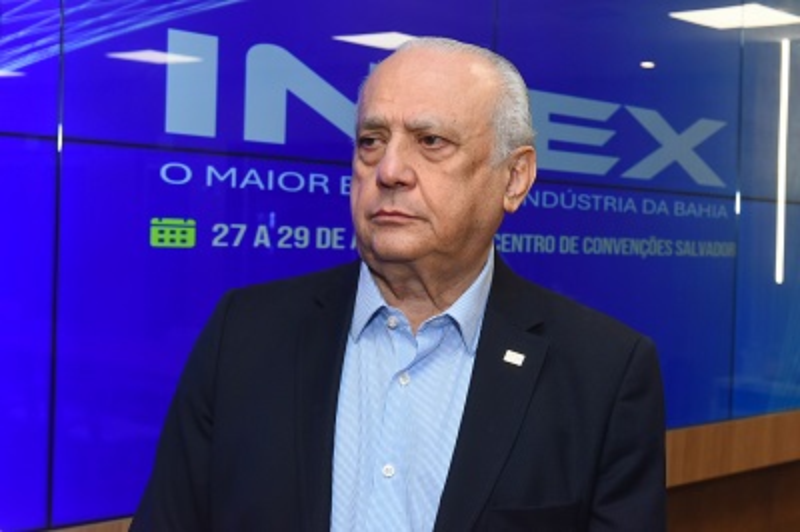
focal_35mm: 60
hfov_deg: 33.4
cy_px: 266
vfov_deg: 22.6
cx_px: 400
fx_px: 1332
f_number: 5
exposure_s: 1/160
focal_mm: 60
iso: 2500
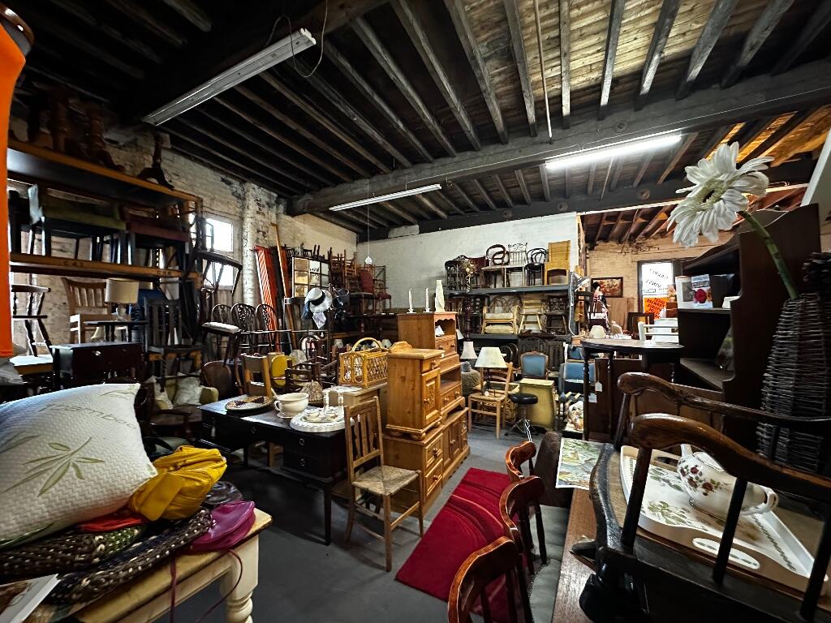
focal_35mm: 14
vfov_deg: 85.7
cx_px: 416
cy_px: 312
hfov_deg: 102.1
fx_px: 336
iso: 800
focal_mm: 2.22
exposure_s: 1/34
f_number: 2.2
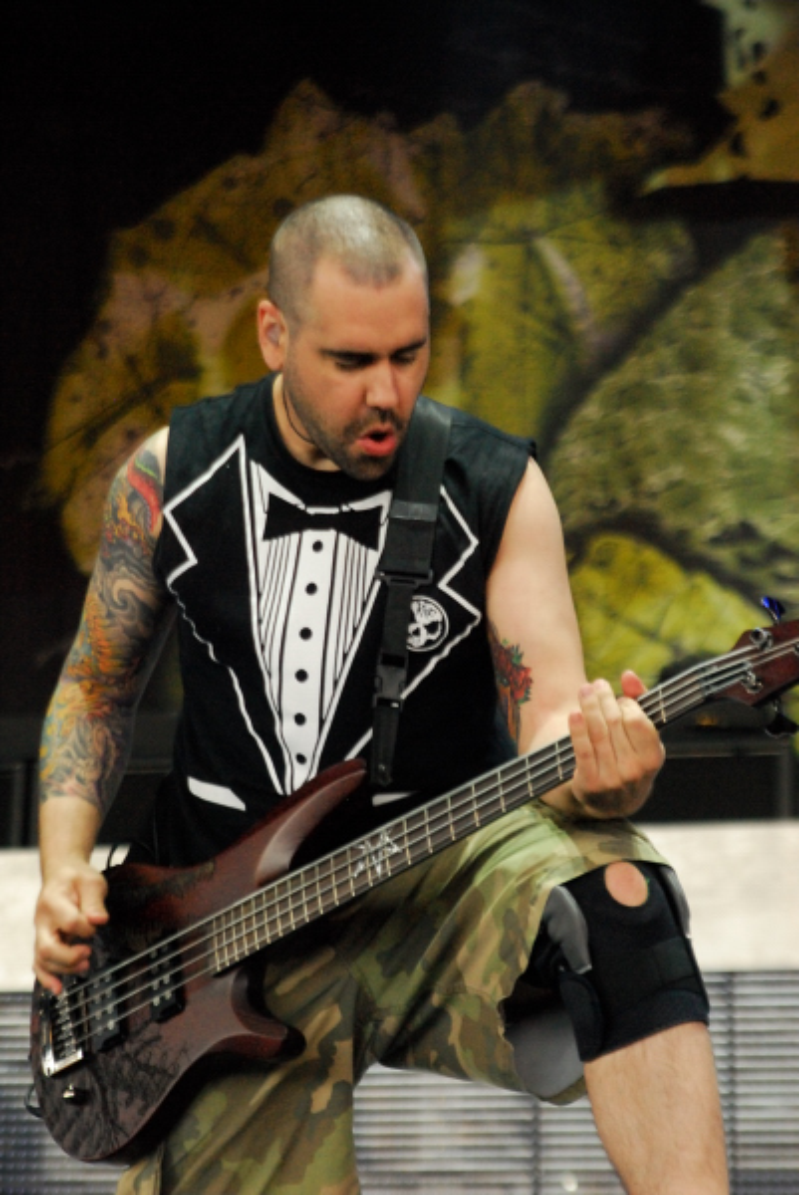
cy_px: 598
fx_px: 3739
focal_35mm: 112
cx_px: 400
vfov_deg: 18.2
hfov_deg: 12.2
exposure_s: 1/160
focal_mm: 75
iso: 1250
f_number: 3.2
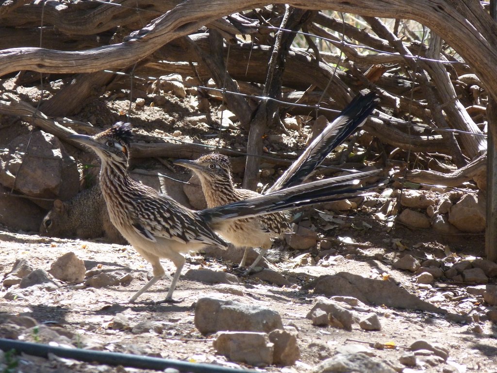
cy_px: 186
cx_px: 248
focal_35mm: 650
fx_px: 9332
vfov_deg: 2.3
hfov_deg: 3.1
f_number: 5.2
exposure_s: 1/250
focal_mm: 108
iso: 250
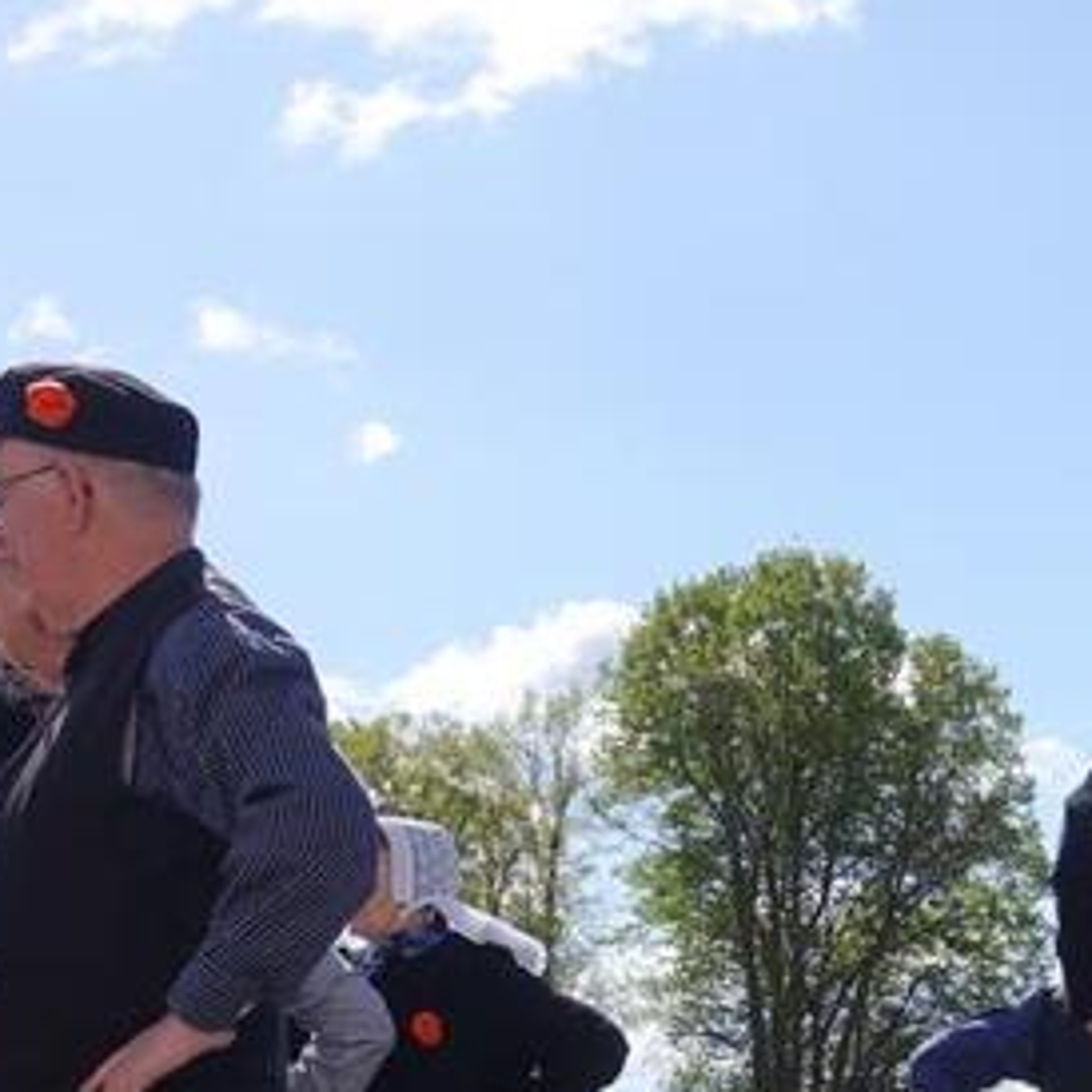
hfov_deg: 13.1
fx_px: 4497
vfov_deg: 13.6
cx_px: 1666
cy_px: 1114
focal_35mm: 126
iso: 125
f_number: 5.6
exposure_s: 1/500
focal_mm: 14.9
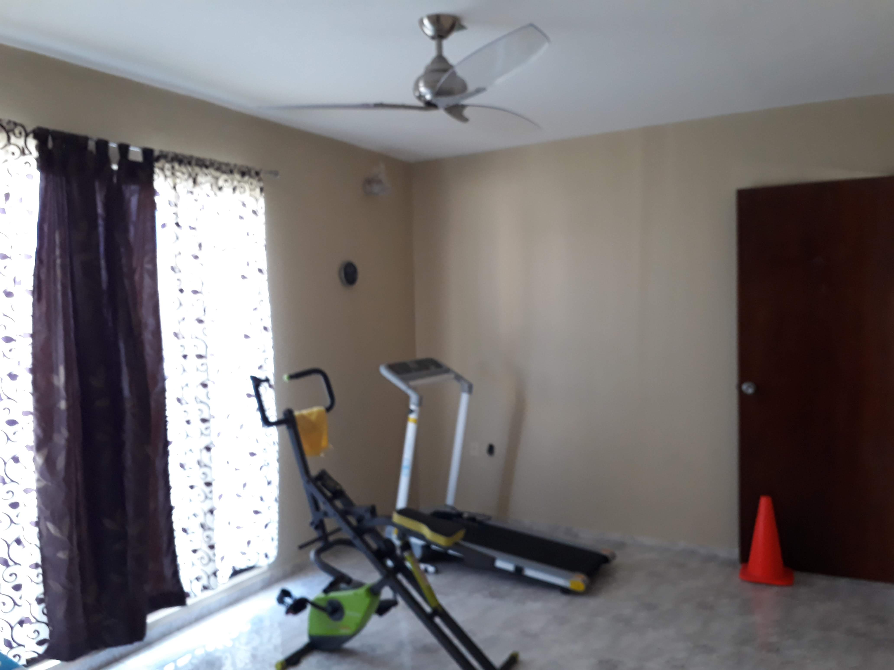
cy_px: 335
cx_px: 447
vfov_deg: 51.4
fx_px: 697
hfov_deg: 65.3
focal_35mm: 27
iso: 160
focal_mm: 3.6
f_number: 1.9
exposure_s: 1/15
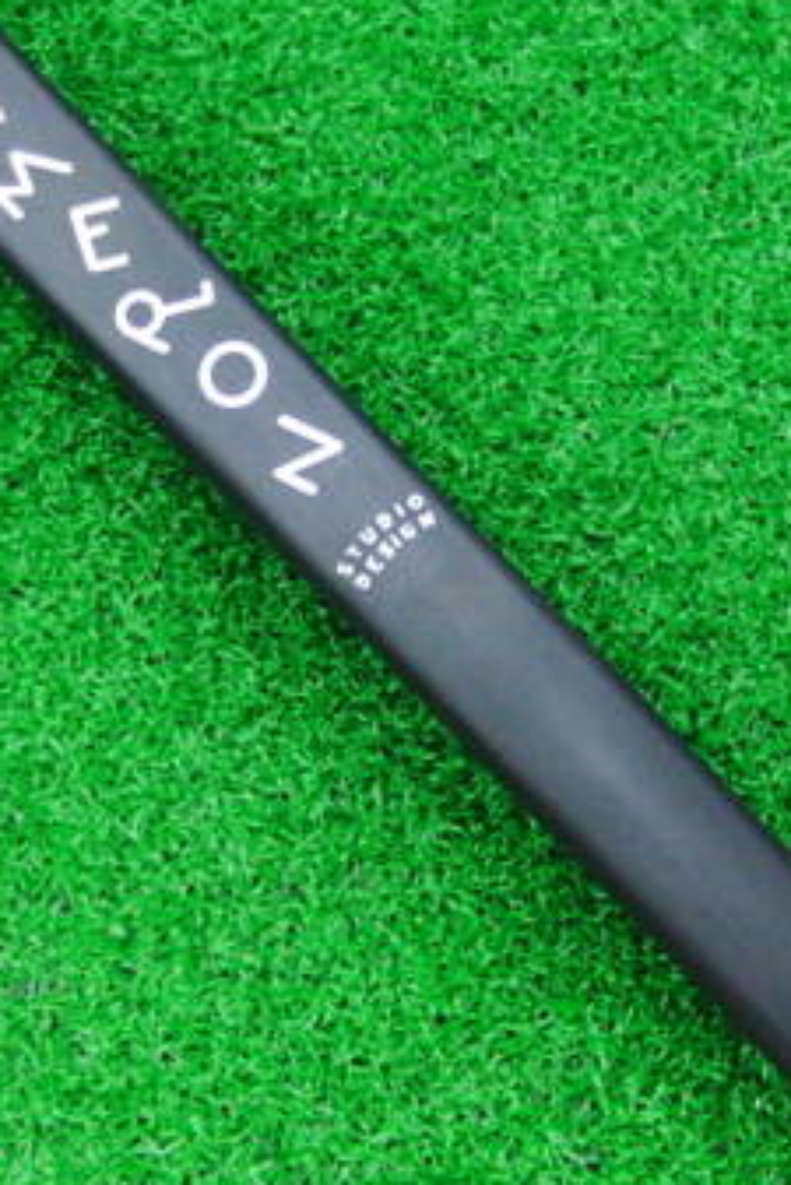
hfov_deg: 18.6
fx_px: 2403
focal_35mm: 73
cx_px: 250
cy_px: 411
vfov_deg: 27.6
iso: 400
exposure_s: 1/25
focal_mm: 6.42
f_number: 3.6
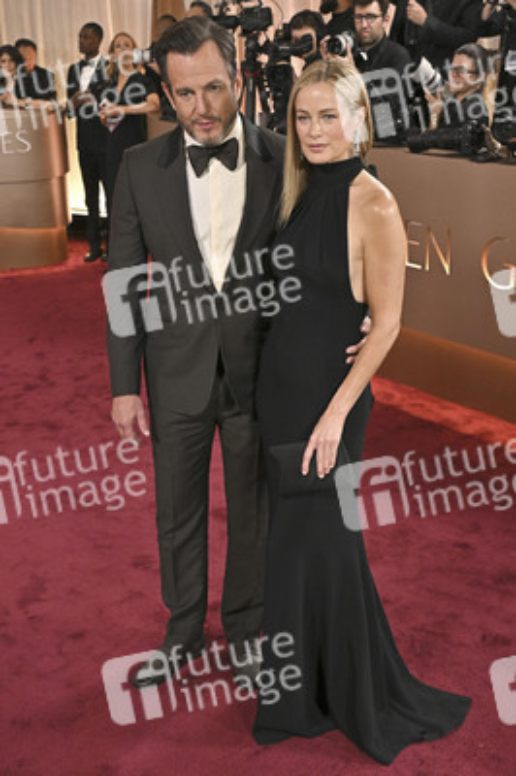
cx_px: 258
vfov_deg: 44.5
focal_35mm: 44
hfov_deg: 30.5
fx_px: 948
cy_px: 388
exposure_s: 1/320
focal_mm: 44
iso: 2500
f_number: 5.6
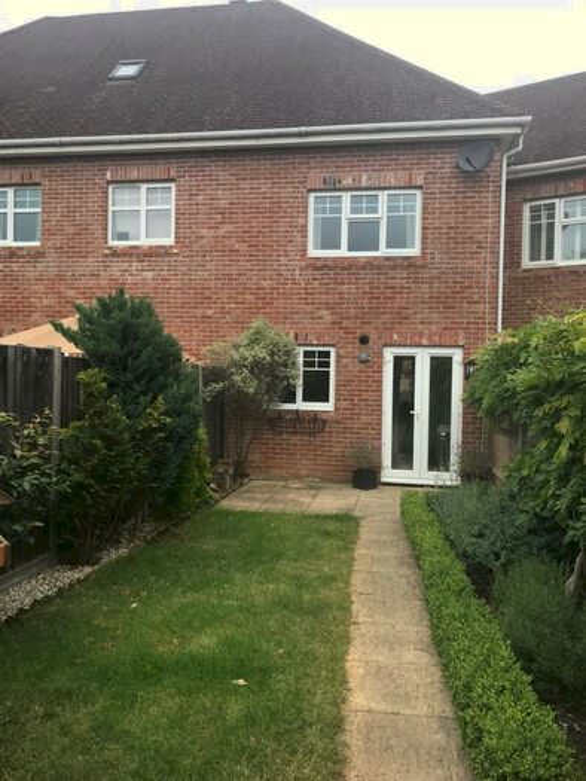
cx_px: 293
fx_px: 632
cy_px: 390
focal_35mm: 28
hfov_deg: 49.8
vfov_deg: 63.4
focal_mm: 3.99
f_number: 1.8
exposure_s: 1/587
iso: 20
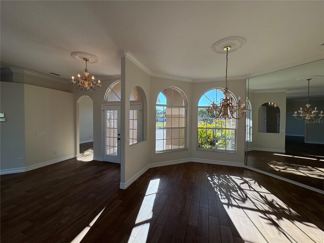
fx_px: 131
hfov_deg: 102.1
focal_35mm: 14
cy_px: 122
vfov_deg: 85.7
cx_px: 162
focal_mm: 2.22
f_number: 2.2
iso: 64
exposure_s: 1/366
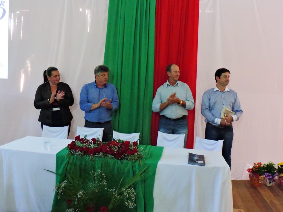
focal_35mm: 33
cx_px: 142
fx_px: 270
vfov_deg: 42.9
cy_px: 106
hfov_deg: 55.4
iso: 3200
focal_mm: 5.9
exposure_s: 1/100
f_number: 3.2
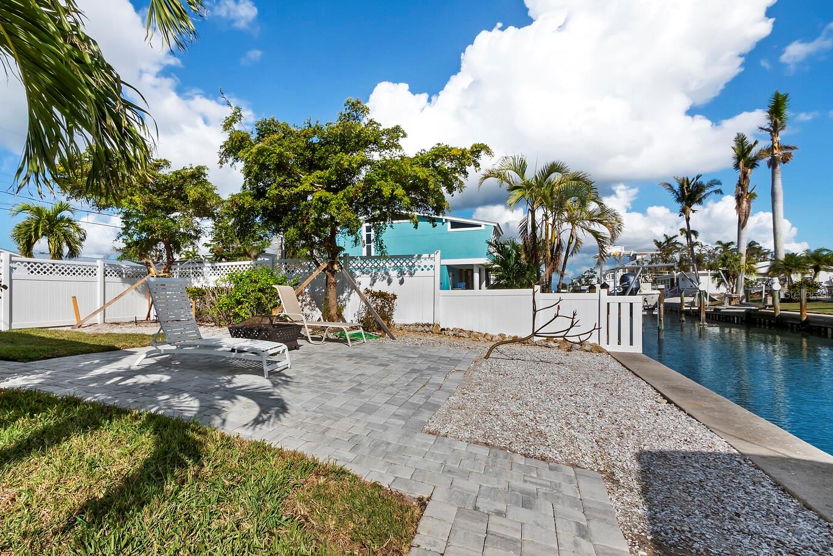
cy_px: 294
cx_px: 354
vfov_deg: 70.4
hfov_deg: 92.6
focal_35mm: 17
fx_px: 393
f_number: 11
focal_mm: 7
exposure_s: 1/500
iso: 400
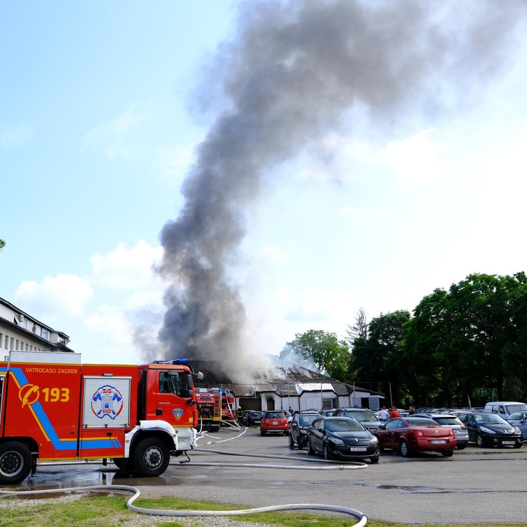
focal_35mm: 31
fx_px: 534
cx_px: 200
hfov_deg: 52.0
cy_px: 265
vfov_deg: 52.5
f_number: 4
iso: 200
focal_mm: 16
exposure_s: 1/800
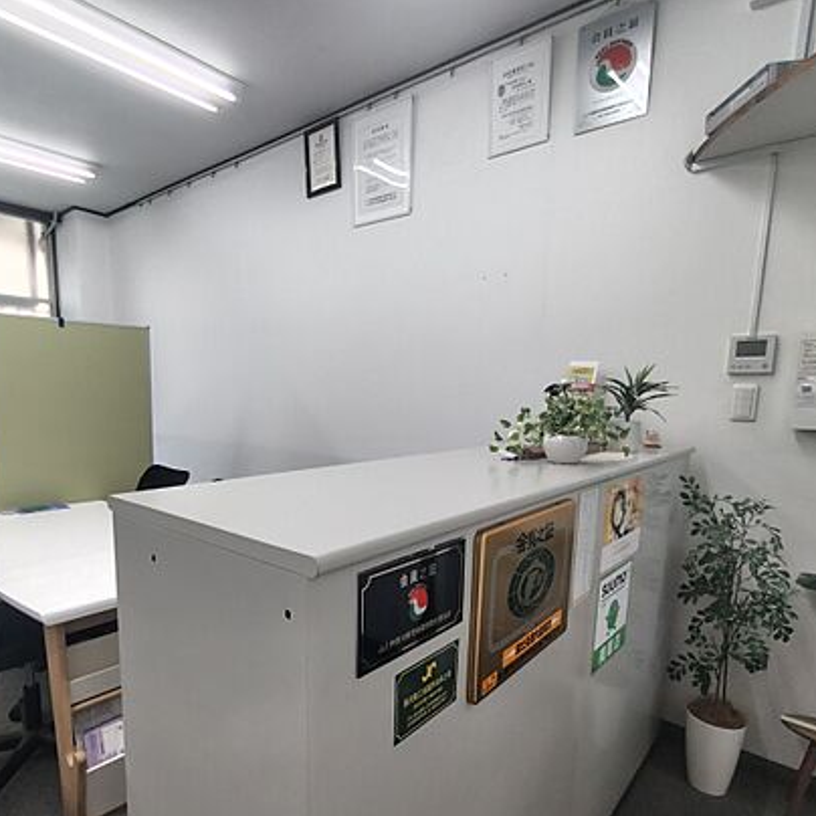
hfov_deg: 71.9
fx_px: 560
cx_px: 362
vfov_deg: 71.6
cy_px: 479
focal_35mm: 21
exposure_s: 1/120
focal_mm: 1.6
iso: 257
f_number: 2.4
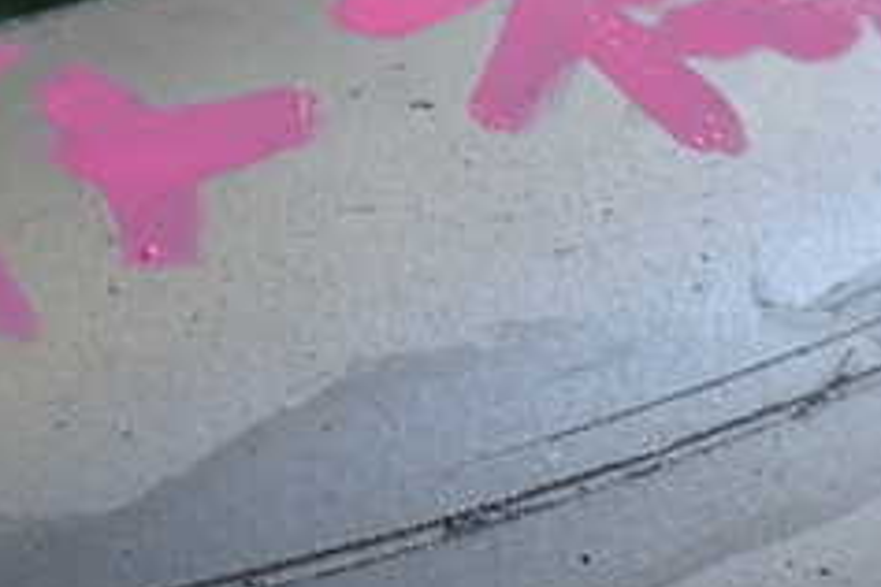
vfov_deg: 16.8
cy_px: 613
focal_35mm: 79
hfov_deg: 25.1
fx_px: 1933
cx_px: 747
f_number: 2.3
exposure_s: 1/160
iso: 100
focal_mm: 5.4
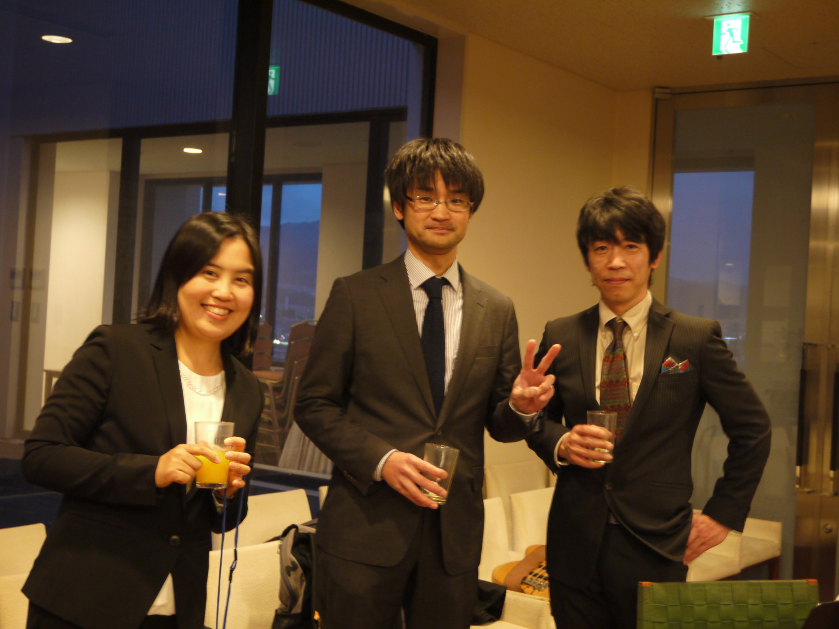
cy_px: 314
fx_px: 1212
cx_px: 420
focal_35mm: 50
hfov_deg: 38.2
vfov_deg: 29.1
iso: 400
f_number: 4.9
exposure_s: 1/10
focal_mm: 25
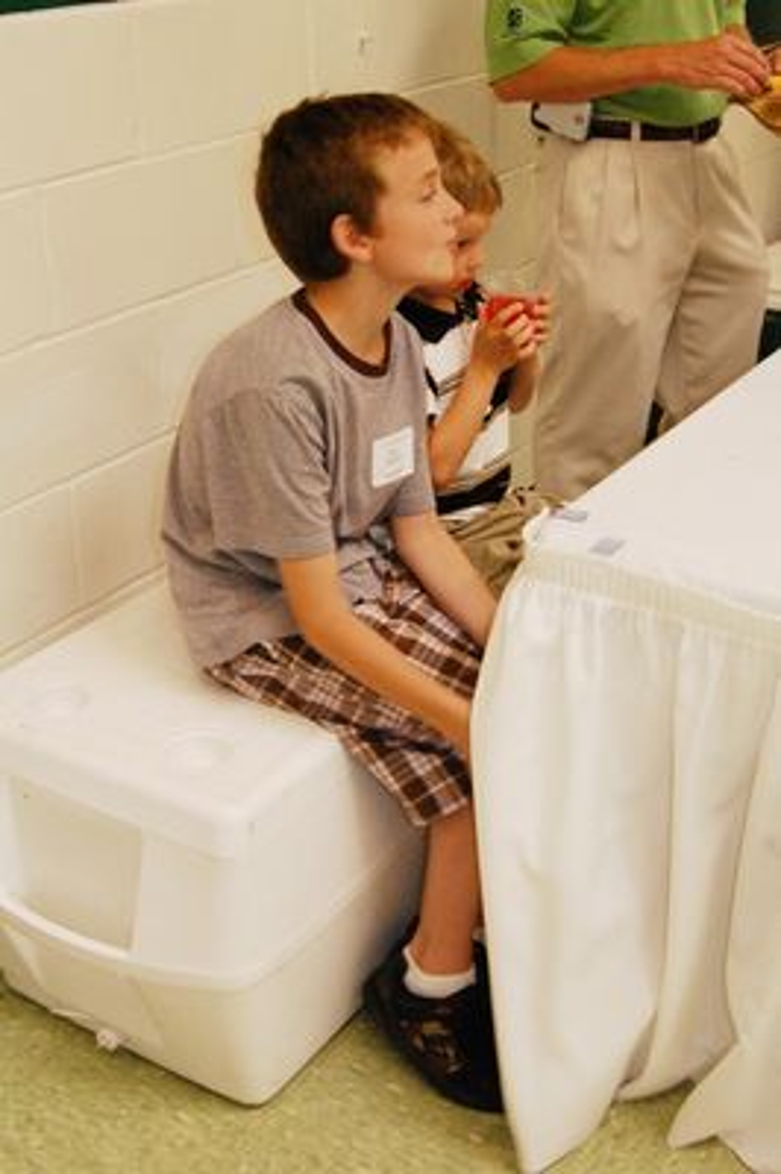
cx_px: 390
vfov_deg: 42.4
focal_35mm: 46
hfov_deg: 28.9
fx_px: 1516
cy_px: 587
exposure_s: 1/30
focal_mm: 31
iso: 1600
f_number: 10
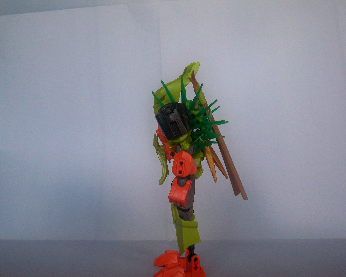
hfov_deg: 40.3
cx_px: 169
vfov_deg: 32.7
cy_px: 138
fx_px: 471
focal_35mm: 46
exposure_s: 1/50
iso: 80
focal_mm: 7.8
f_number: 3.5
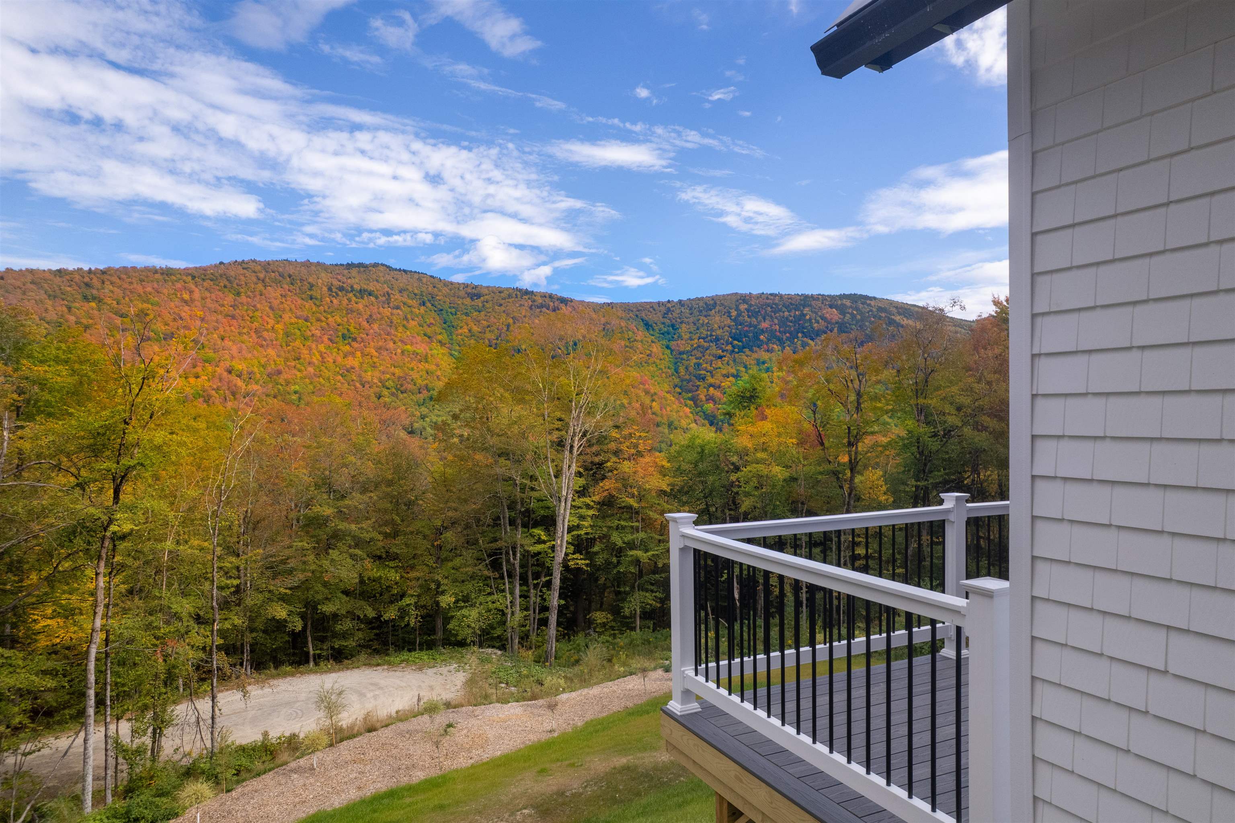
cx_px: 618
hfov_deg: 78.6
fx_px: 754
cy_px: 412
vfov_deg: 57.2
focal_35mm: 22
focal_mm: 8.38
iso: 130
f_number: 2.8
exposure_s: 1/160
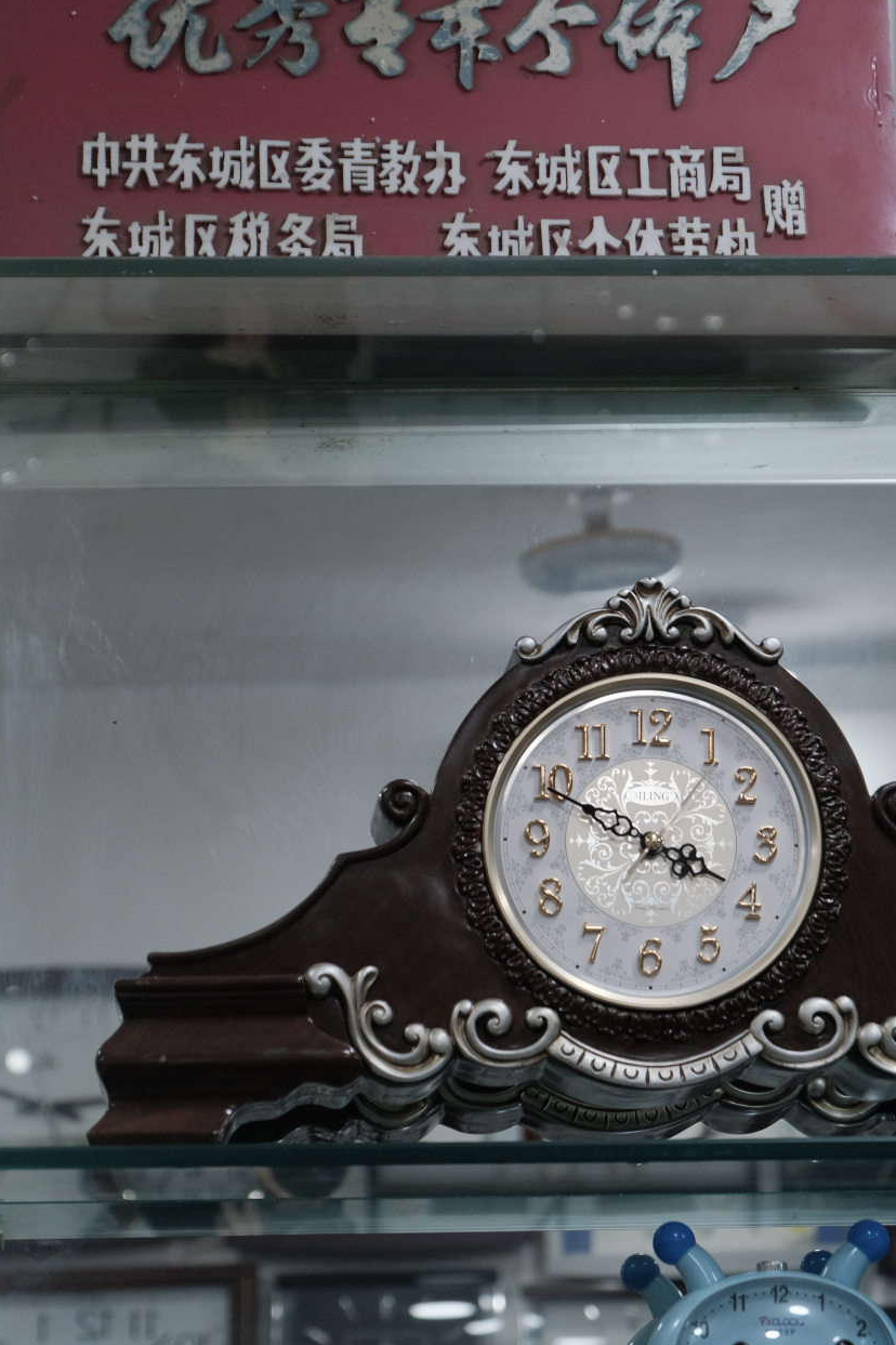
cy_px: 622
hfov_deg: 13.3
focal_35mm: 103
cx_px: 475
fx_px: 3847
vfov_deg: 19.8
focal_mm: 52.4
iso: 1000
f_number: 5
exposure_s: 1/150
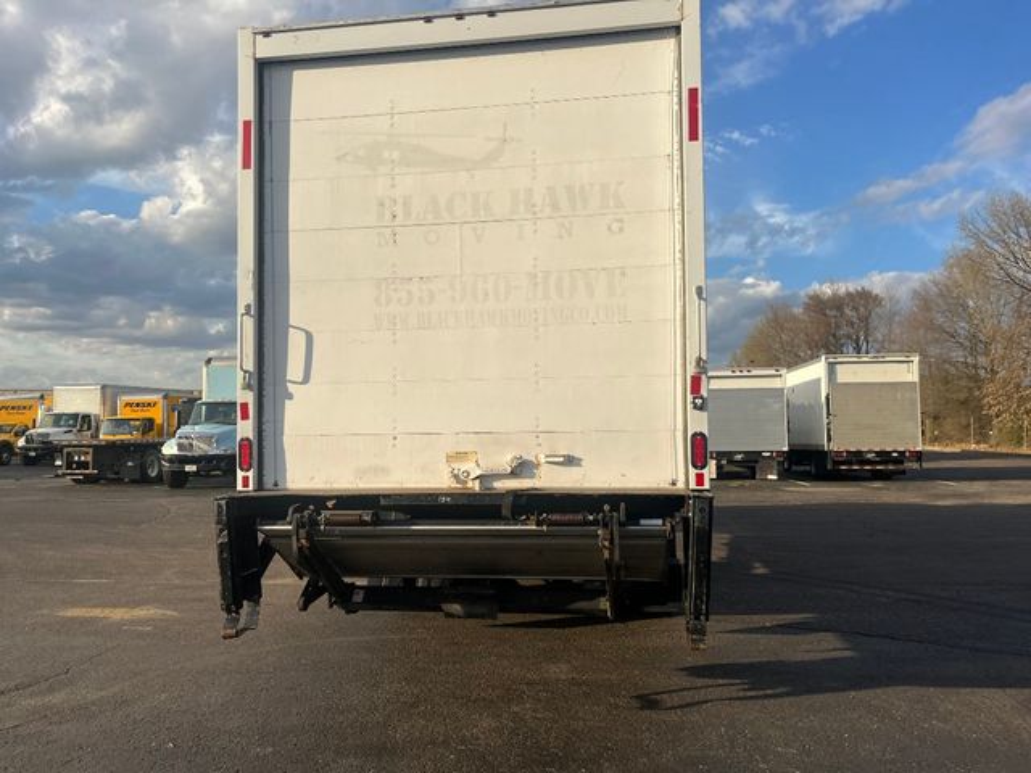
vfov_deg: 53.1
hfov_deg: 67.3
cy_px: 386
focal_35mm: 26
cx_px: 516
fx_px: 774
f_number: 1.6
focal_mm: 5.1
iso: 50
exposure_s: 1/3876
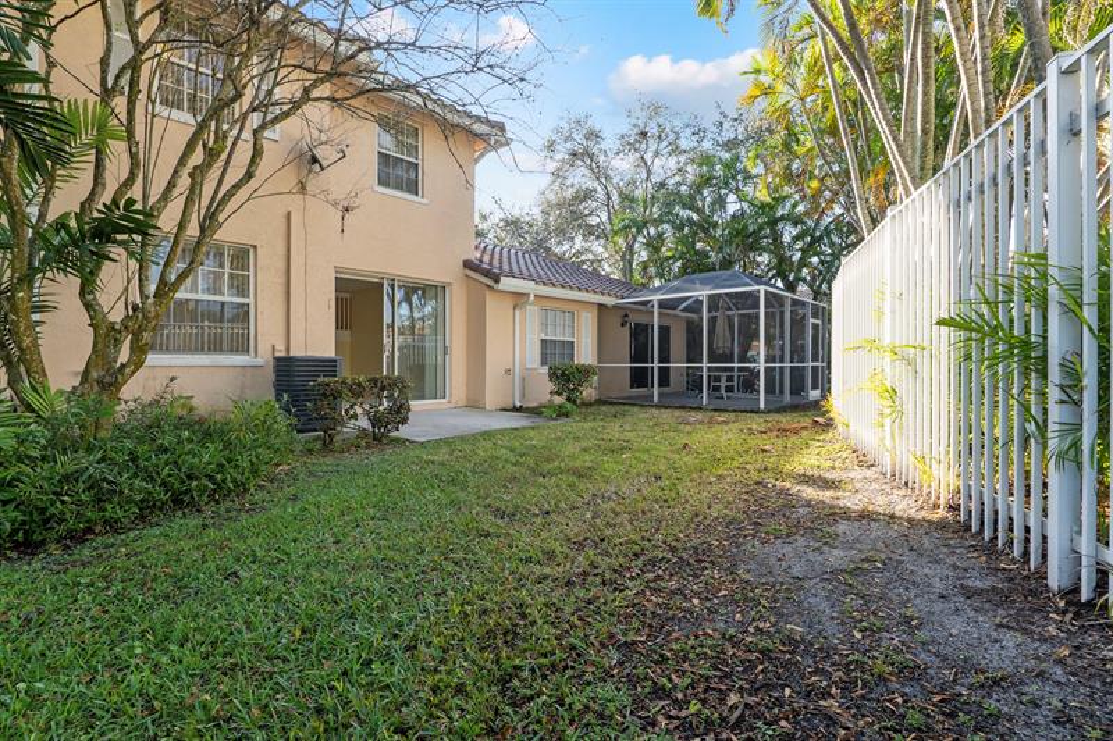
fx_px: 510
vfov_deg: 72.0
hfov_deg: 95.0
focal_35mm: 16
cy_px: 370
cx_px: 556
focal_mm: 11
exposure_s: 1/90
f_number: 4.5
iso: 100
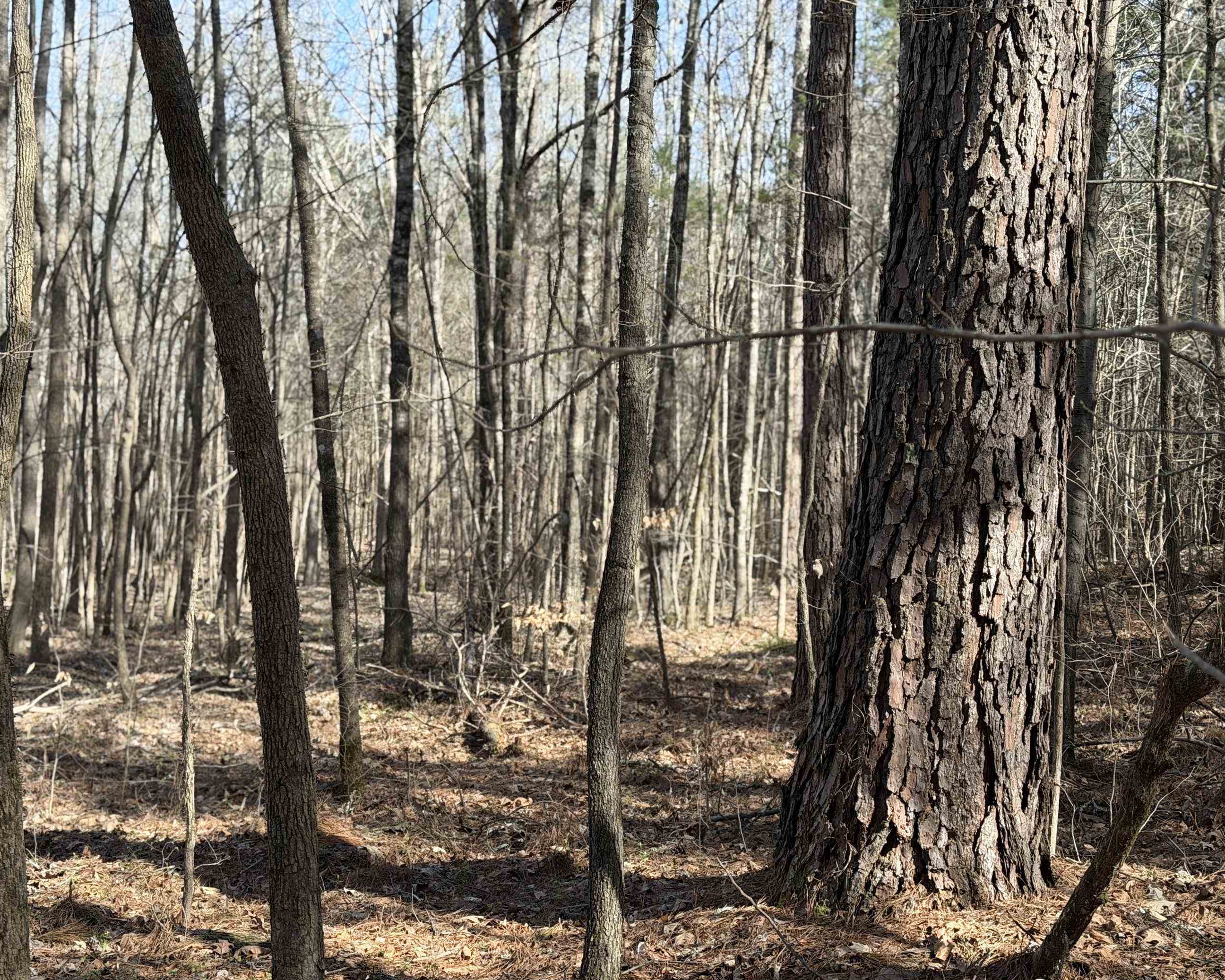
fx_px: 1849
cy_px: 485
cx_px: 608
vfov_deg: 29.7
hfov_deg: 36.7
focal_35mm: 51
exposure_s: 1/846
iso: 64
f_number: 1.78
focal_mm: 6.76
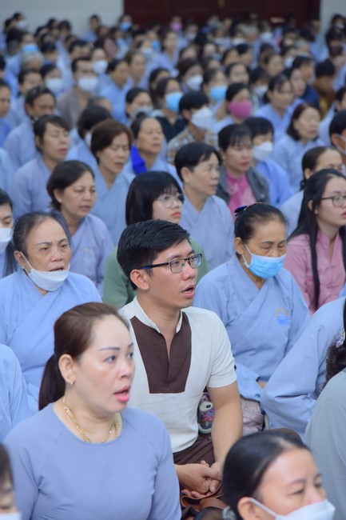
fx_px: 1731
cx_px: 173
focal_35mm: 120
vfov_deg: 17.1
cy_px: 260
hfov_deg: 11.4
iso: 1250
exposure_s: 1/100
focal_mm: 120
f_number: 5
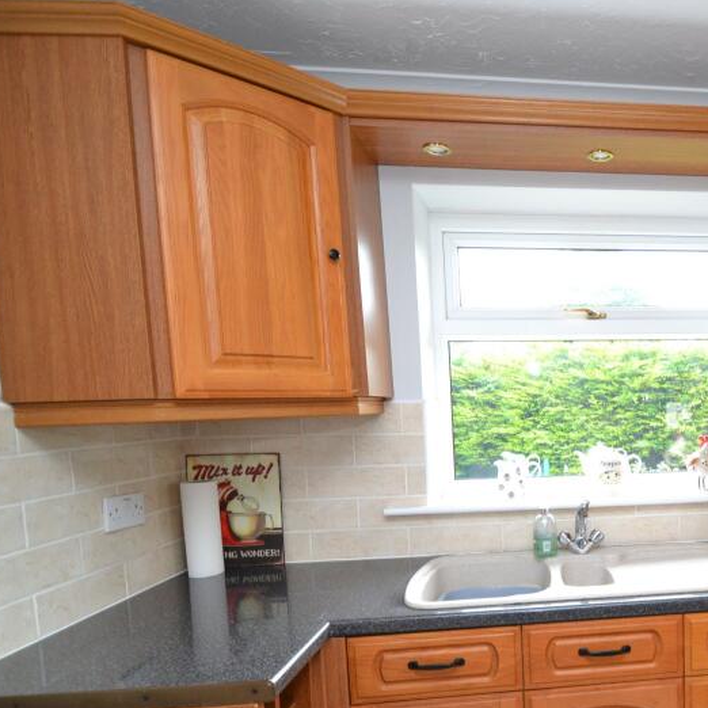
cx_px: 633
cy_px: 459
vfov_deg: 61.7
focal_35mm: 25
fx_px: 578
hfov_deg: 54.9
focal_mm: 10
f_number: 3.5
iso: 1000
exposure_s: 1/60
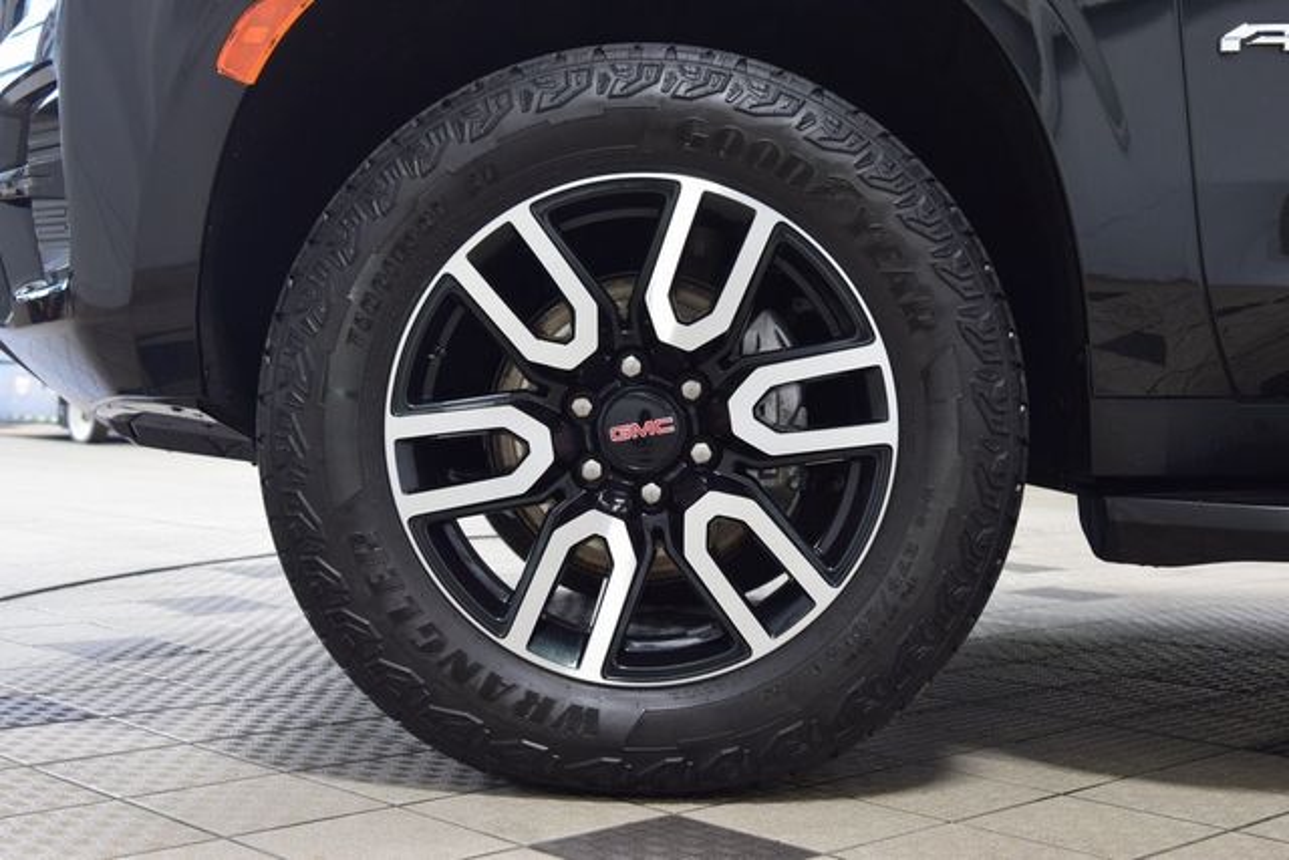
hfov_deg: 37.8
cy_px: 430
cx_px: 644
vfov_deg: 25.8
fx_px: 1880
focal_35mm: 52
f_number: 6.3
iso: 900
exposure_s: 1/15
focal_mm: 35
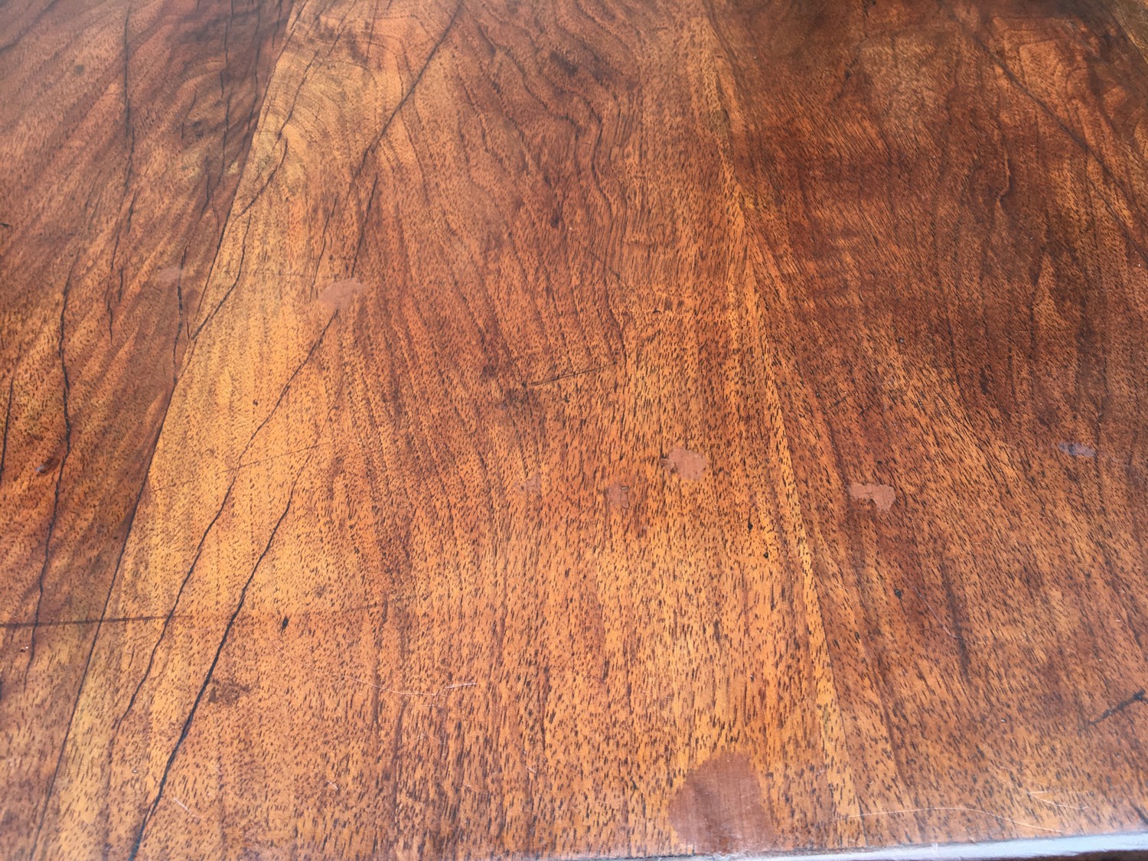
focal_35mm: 29
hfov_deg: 61.7
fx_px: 962
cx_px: 574
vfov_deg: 48.2
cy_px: 430
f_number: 2.2
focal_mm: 4.15
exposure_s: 1/100
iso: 25
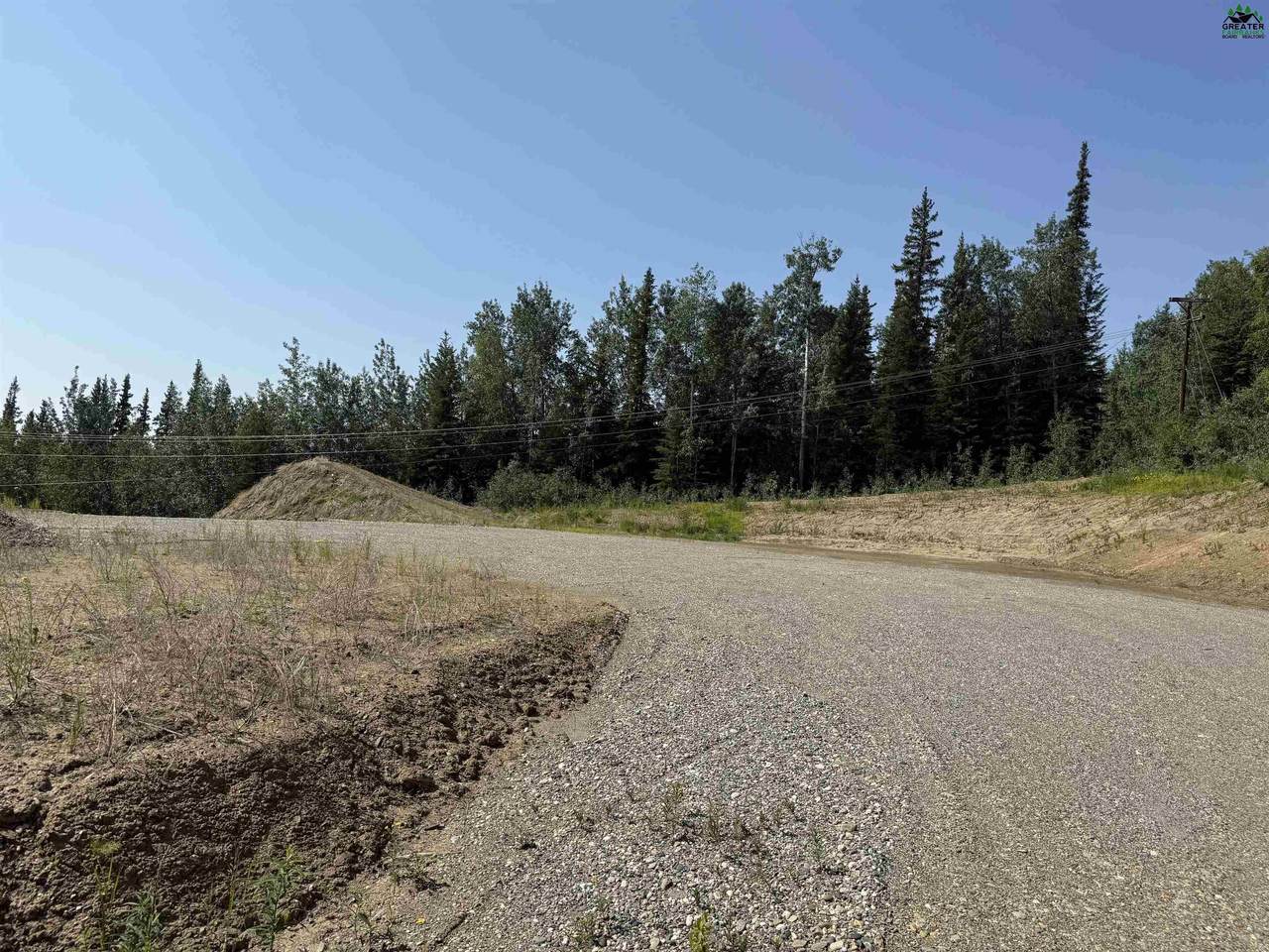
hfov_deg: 71.6
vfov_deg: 56.8
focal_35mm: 24
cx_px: 634
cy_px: 476
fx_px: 880
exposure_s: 1/6711
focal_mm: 6.76
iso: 80
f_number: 1.78
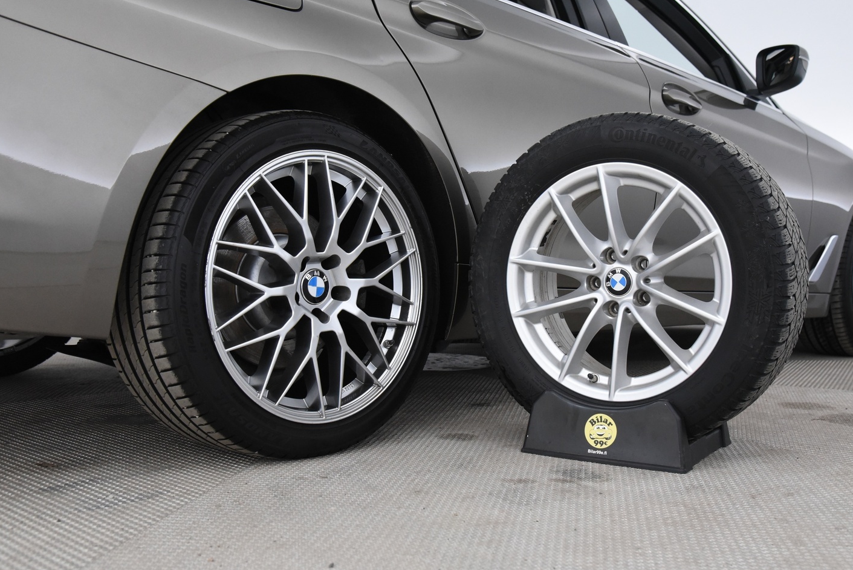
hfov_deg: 49.4
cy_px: 283
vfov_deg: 34.2
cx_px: 474
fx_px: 924
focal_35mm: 39
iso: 4000
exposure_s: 1/80
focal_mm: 34
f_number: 5
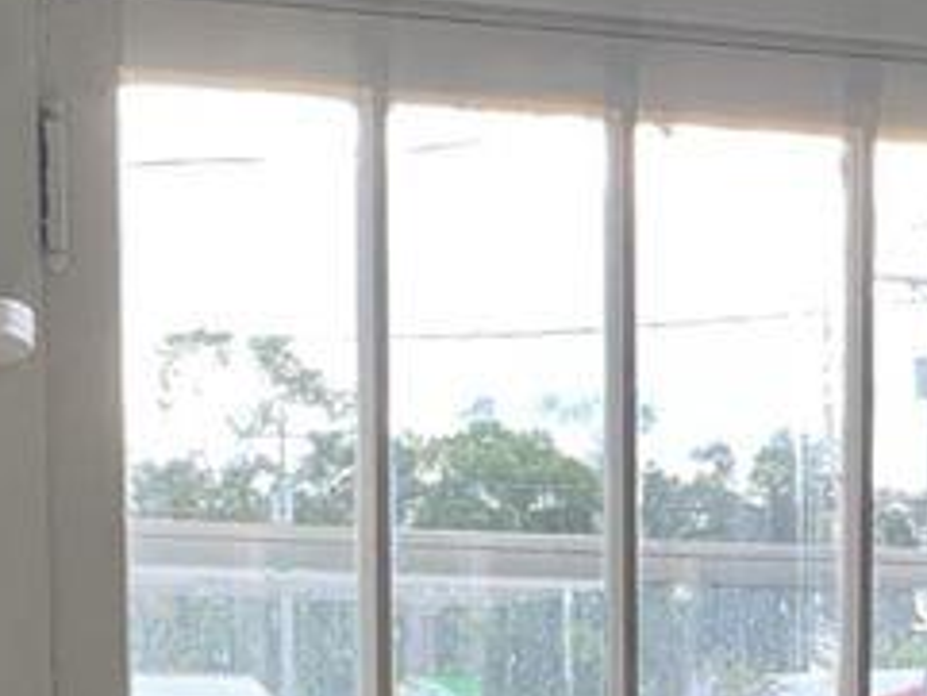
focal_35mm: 138
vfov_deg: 10.2
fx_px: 3697
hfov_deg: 14.1
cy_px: 1234
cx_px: 912
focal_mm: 4.25
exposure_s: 1/121
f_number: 1.8
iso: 32
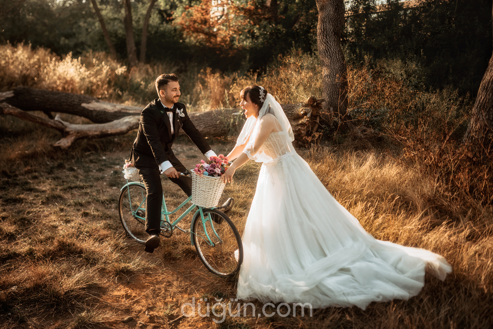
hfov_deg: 54.4
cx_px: 246
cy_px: 164
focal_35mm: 35
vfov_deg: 37.9
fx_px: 479
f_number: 1.4
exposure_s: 1/4000
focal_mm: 35
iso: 200
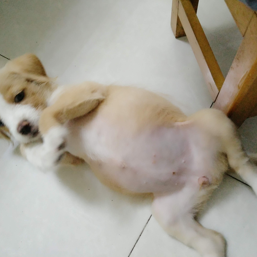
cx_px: 123
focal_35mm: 32
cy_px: 128
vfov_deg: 51.1
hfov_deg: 51.1
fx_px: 269
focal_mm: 3.95
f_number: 1.8
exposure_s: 1/25
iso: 1047
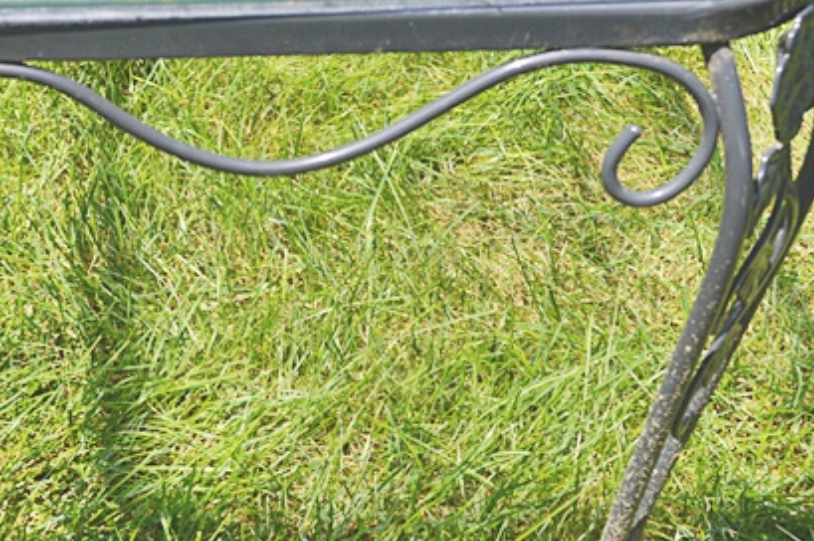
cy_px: 331
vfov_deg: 17.7
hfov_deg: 26.2
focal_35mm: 77
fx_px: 1740
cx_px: 299
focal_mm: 30
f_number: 6.3
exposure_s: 1/160
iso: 100
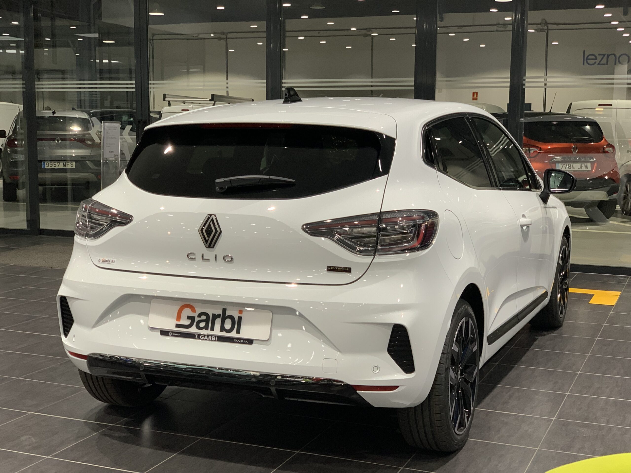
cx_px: 316
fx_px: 948
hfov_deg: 36.8
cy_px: 236
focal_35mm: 52
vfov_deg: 28.0
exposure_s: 1/50
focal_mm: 6
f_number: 2.4
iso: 125
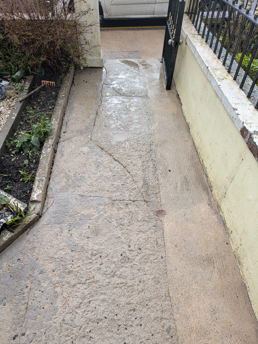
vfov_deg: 69.4
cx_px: 129
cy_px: 172
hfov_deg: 54.9
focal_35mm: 25
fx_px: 248
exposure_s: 1/888
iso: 50
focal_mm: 5.43
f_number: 1.89
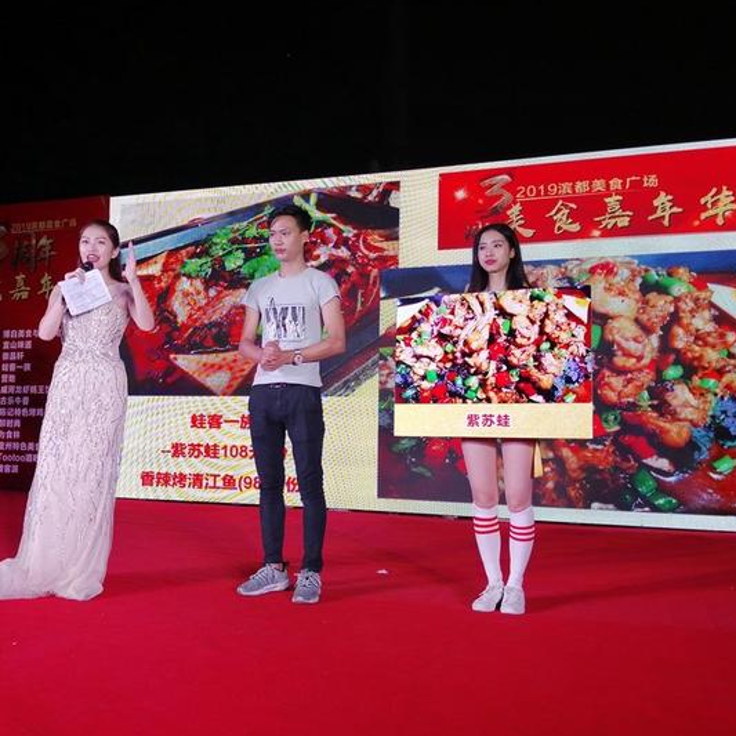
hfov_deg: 52.5
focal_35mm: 31
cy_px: 367
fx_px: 746
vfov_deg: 52.5
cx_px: 342
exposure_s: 1/134
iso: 50
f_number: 1.8
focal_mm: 3.64
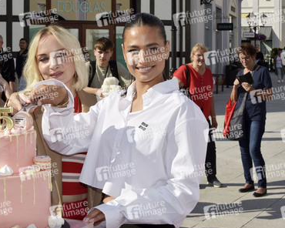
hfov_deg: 23.8
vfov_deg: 19.2
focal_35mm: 80
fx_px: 675
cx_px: 126
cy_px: 114
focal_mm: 70
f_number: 18
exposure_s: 1/250
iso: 200
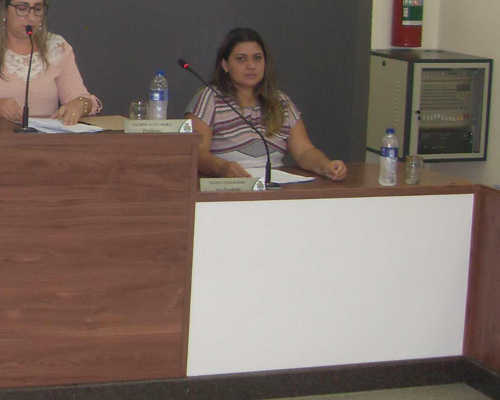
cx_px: -37
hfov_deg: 22.6
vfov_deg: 18.8
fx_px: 1184
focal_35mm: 80
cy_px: 27
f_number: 2.8
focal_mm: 6.3
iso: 160
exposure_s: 1/45
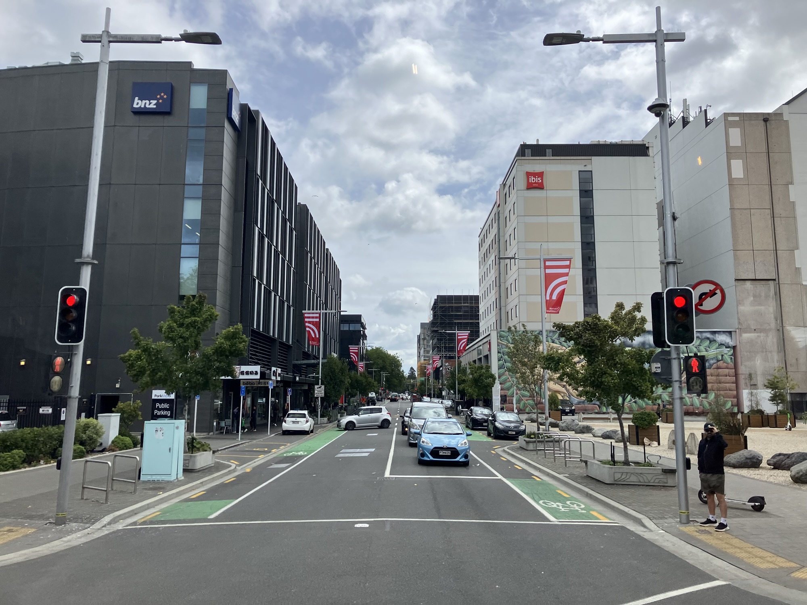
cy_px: 302
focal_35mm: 28
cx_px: 404
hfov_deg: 63.4
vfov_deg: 49.7
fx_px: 653
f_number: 1.8
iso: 32
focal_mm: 3.99
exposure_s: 1/2433
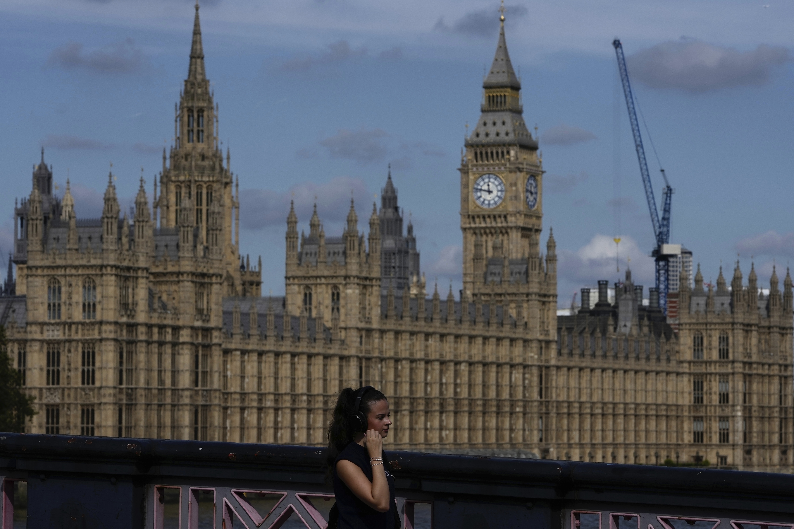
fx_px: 2867
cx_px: 397
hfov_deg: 15.8
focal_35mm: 130
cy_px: 264
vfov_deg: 10.5
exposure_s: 1/1000
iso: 200
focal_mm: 130
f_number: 11
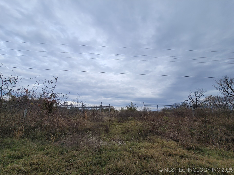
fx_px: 88
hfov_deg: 106.2
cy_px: 88
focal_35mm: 13
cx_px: 117
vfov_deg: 89.9
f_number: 2.2
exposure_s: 1/380
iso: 64
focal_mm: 2.2
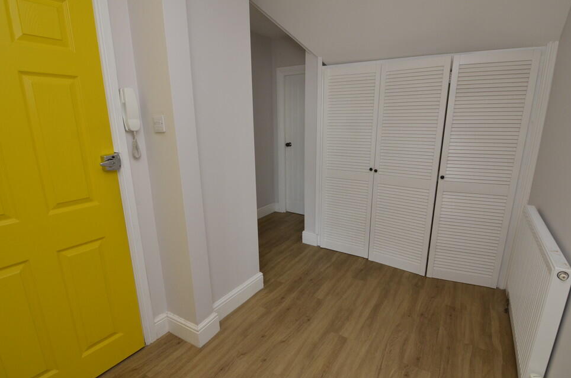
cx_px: 284
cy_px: 196
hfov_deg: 91.6
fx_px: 277
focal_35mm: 18
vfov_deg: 68.5
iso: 800
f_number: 7.1
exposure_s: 1/60
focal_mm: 11
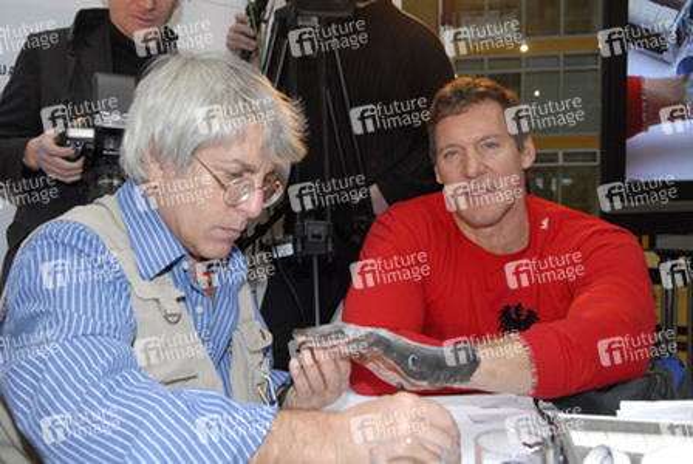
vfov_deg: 37.0
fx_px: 694
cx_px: 346
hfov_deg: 53.1
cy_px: 232
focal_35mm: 36
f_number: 5
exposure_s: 1/125
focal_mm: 24
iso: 800
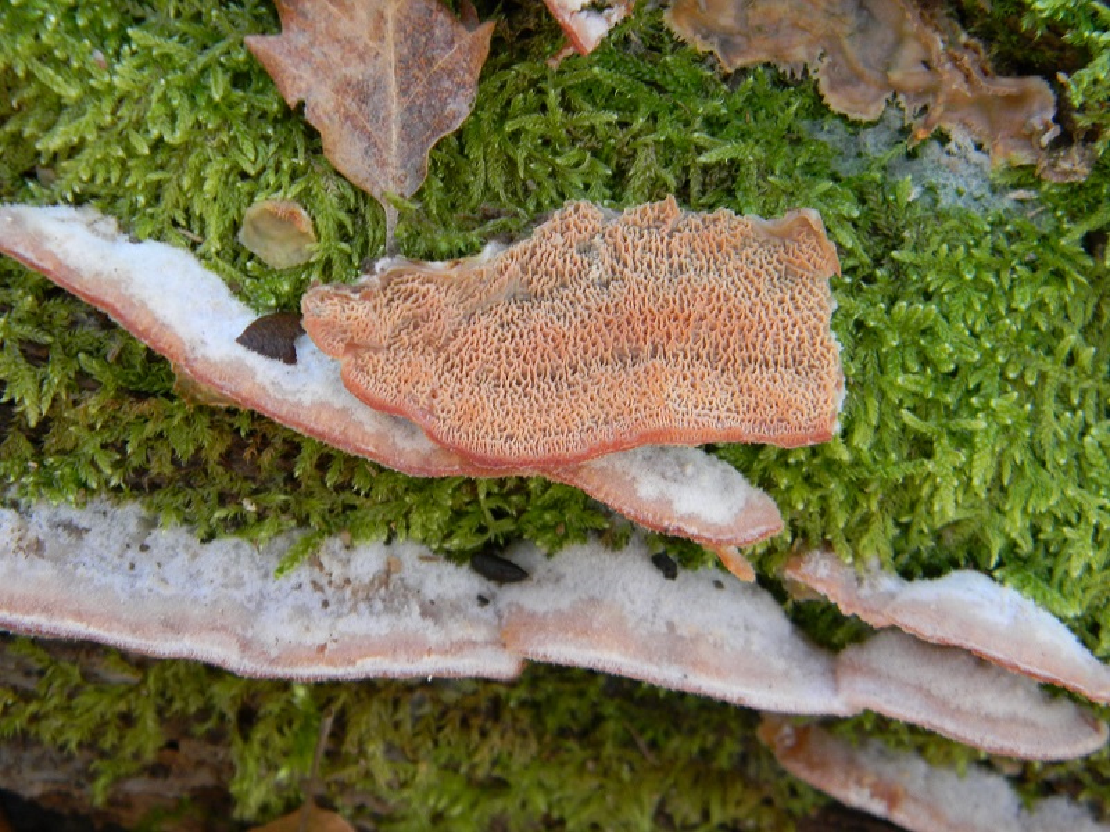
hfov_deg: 23.6
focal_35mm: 83
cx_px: 555
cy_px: 416
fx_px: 2661
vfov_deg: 17.8
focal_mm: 15.1
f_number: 4.5
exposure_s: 1/30
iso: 206
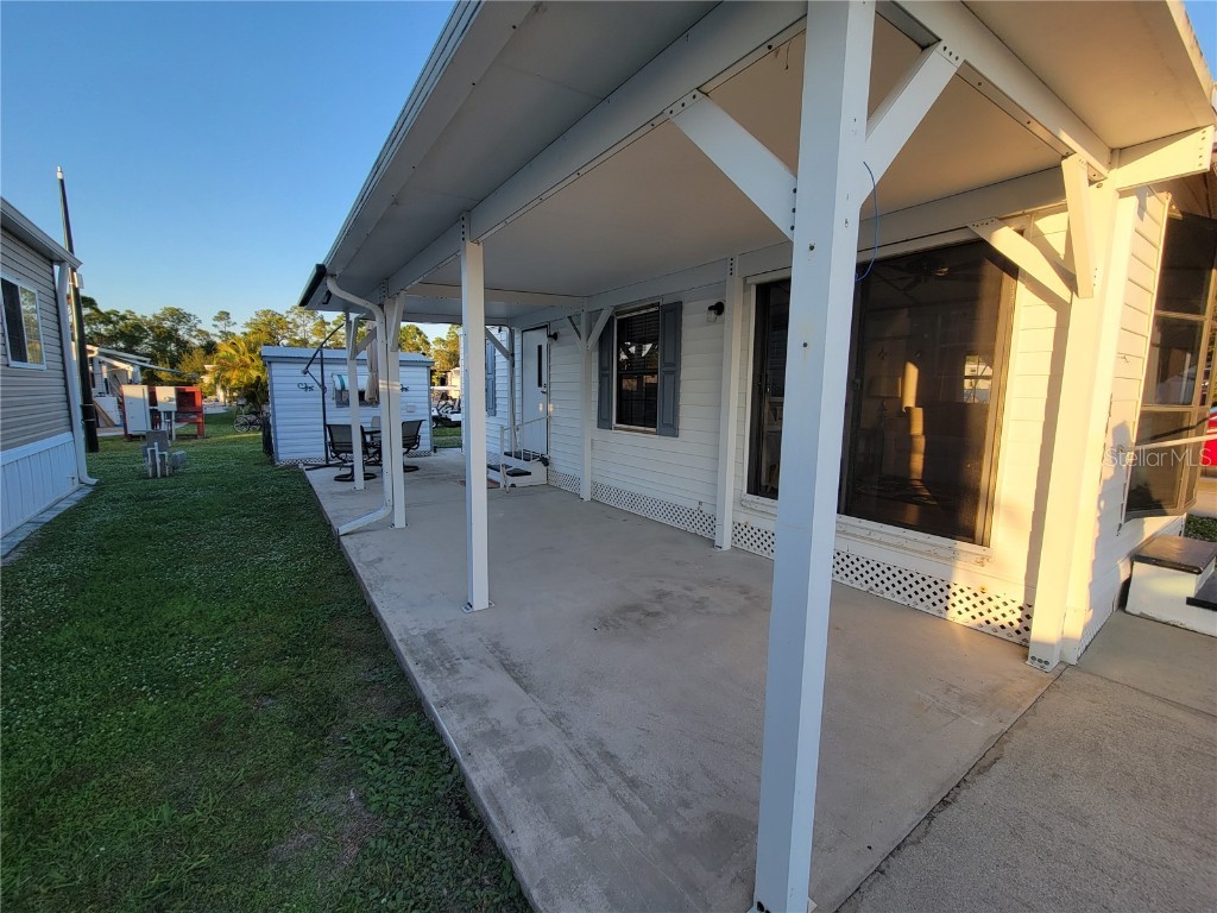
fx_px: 457
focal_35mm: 13
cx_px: 608
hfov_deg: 106.2
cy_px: 456
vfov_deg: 89.9
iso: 50
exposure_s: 1/349
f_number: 2.2
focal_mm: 2.2
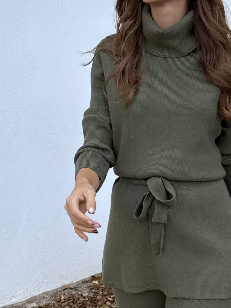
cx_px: 173
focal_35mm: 62
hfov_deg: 23.4
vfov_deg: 29.9
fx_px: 551
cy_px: 274
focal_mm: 6.76
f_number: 1.78
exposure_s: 1/602
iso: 80
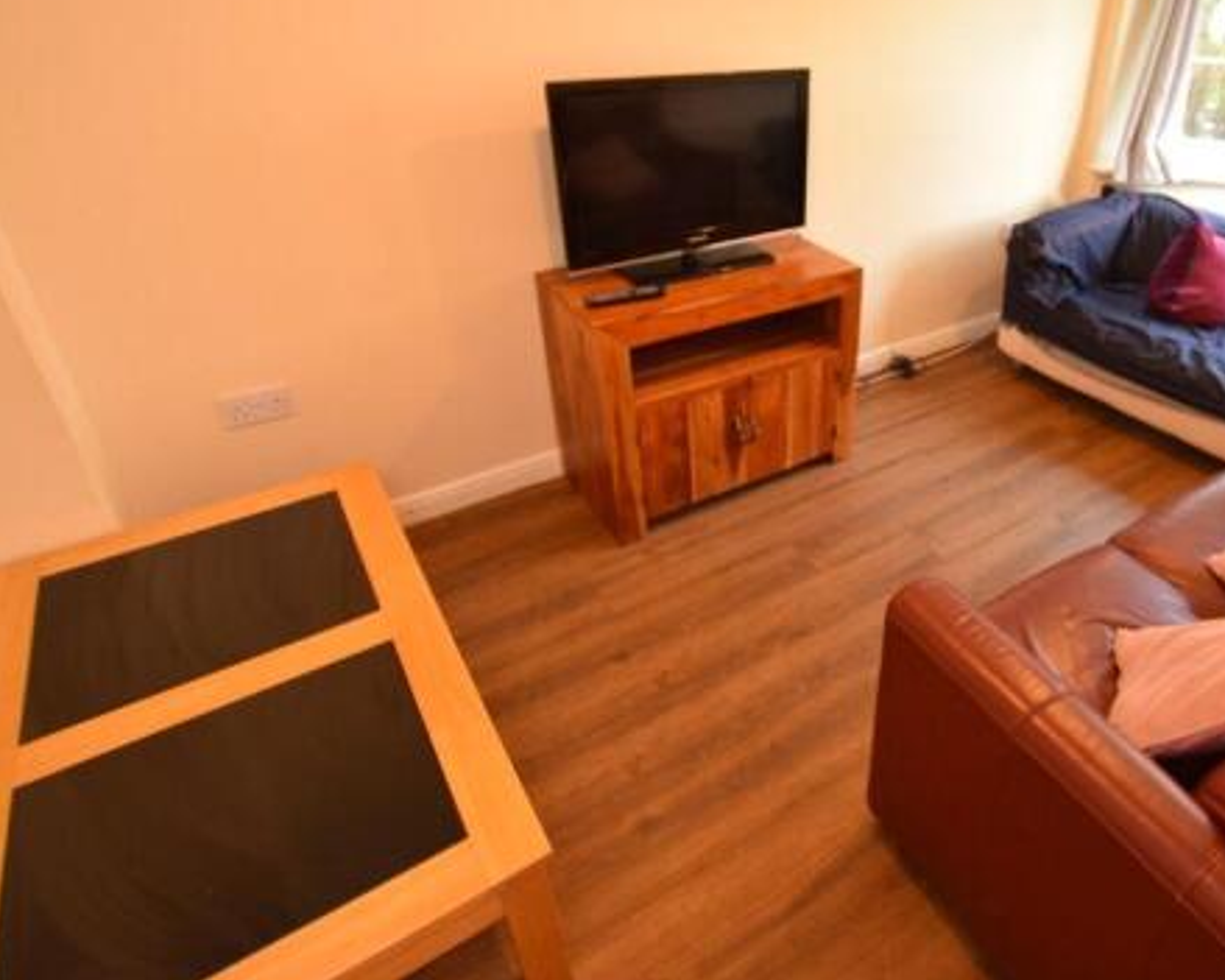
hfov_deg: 74.2
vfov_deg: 64.8
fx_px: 761
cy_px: 387
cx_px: 858
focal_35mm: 21
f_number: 3.5
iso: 800
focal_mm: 10
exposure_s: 1/60
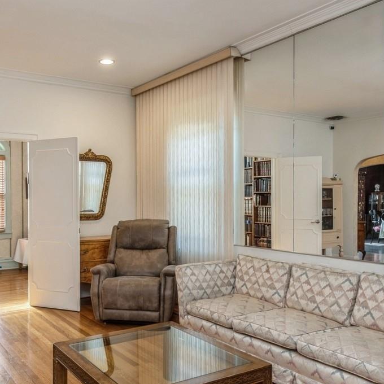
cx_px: 126
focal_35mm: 32
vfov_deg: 51.0
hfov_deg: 50.1
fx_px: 402
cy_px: 210
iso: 200
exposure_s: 1/15
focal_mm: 16
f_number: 9
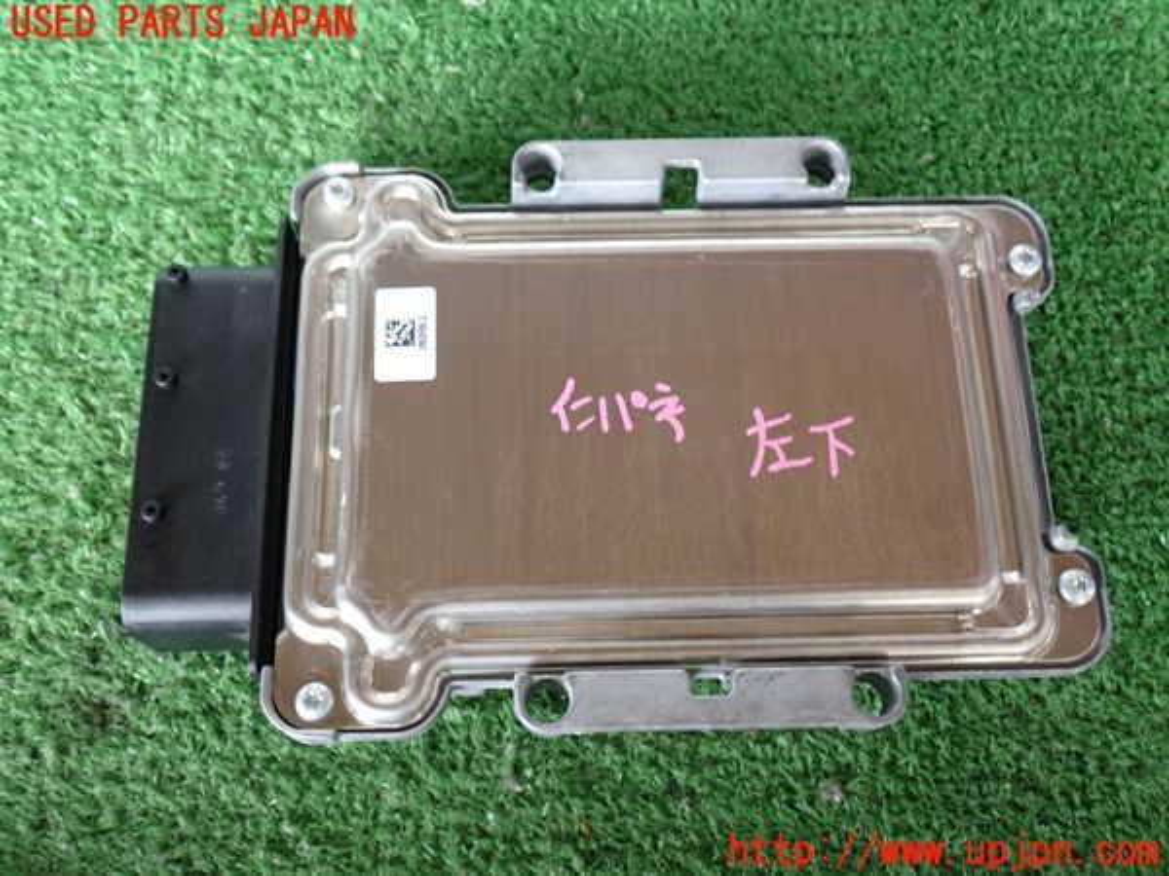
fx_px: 1283
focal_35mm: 38
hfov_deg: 49.0
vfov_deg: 37.7
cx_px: 584
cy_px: 438
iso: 250
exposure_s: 1/40
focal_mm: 6.83
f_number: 2.7
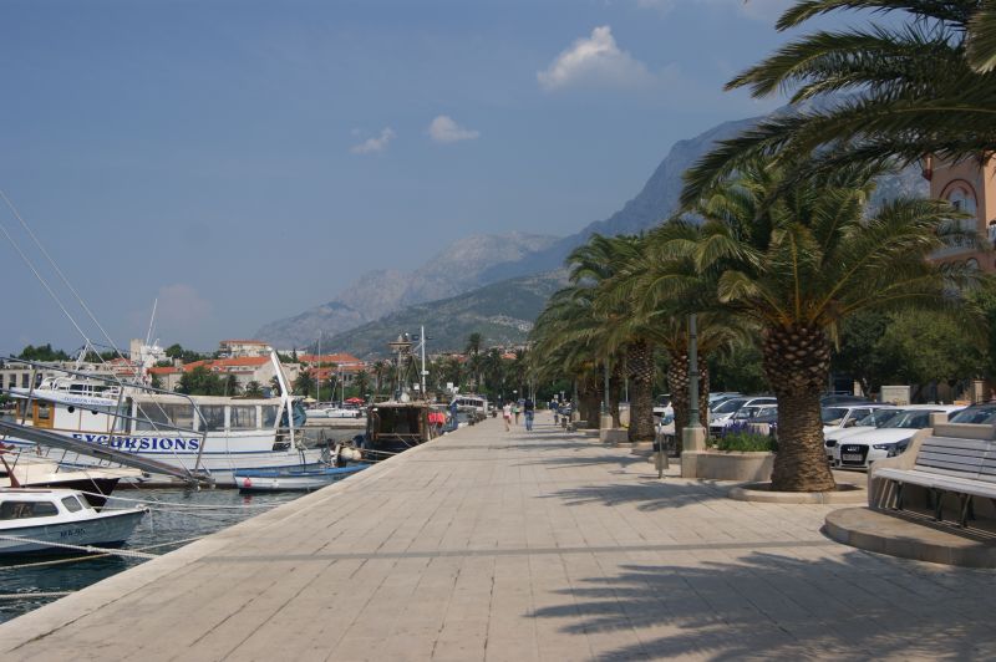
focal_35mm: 39
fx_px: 1078
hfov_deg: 49.6
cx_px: 498
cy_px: 331
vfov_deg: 34.2
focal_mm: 26
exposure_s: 1/1250
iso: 100
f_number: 5.6
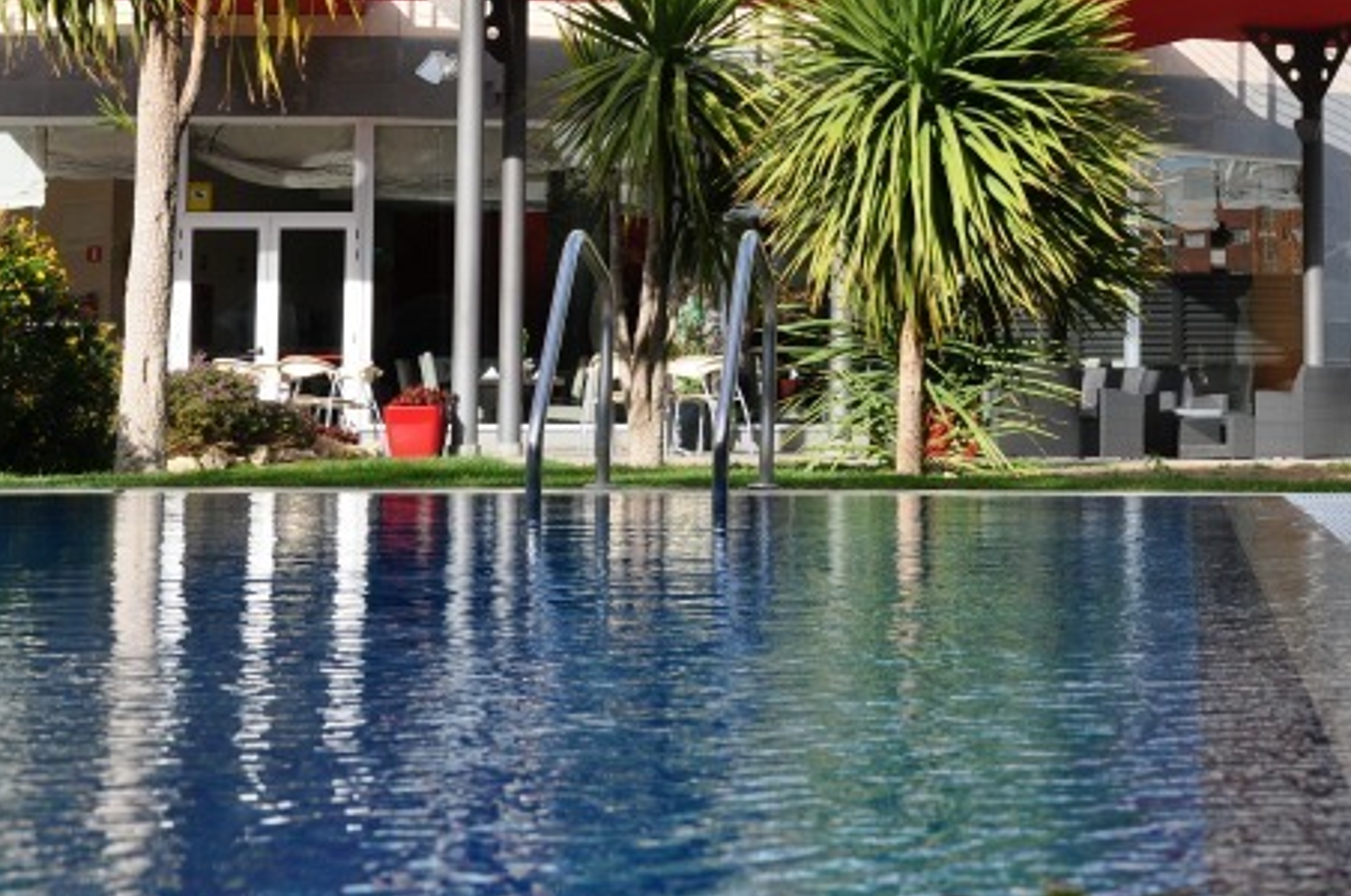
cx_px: 971
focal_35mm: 85
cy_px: 133
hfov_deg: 23.8
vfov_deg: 15.9
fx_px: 3185
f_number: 10
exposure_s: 1/320
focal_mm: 32
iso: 200
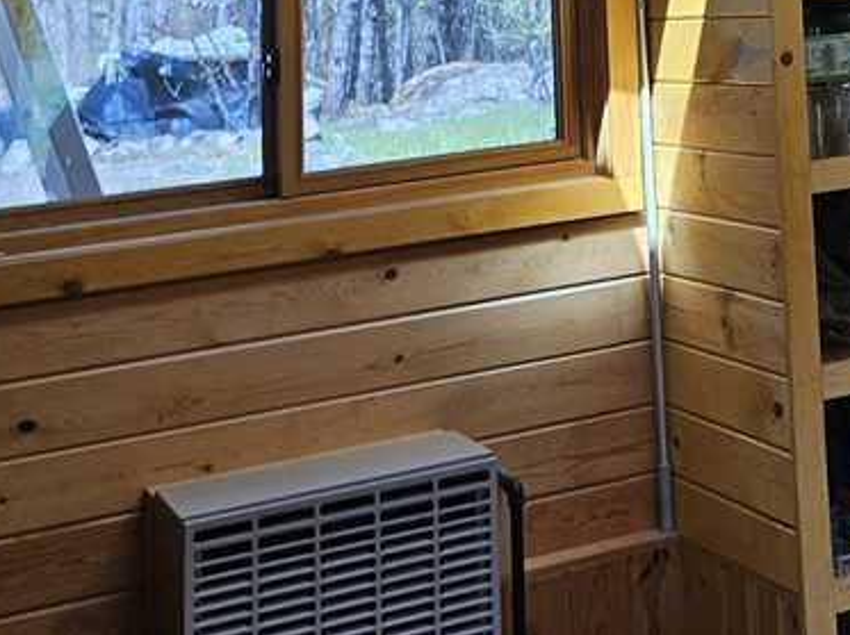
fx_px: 1938
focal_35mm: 79
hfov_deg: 23.1
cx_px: 957
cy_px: -428
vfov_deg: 16.3
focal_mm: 5.4
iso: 25
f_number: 1.8
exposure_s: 1/169
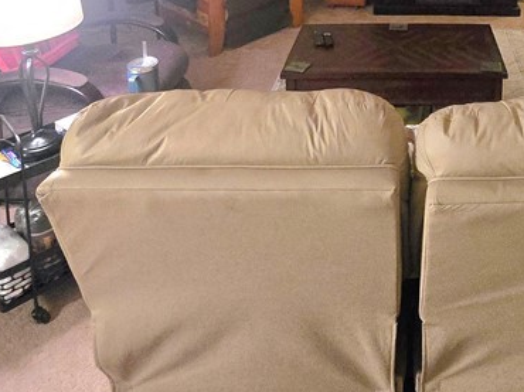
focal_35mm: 36
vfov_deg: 31.6
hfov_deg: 47.9
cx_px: 435
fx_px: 545
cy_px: -102
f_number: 2.2
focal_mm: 2.2
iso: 1250
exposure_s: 1/60.2
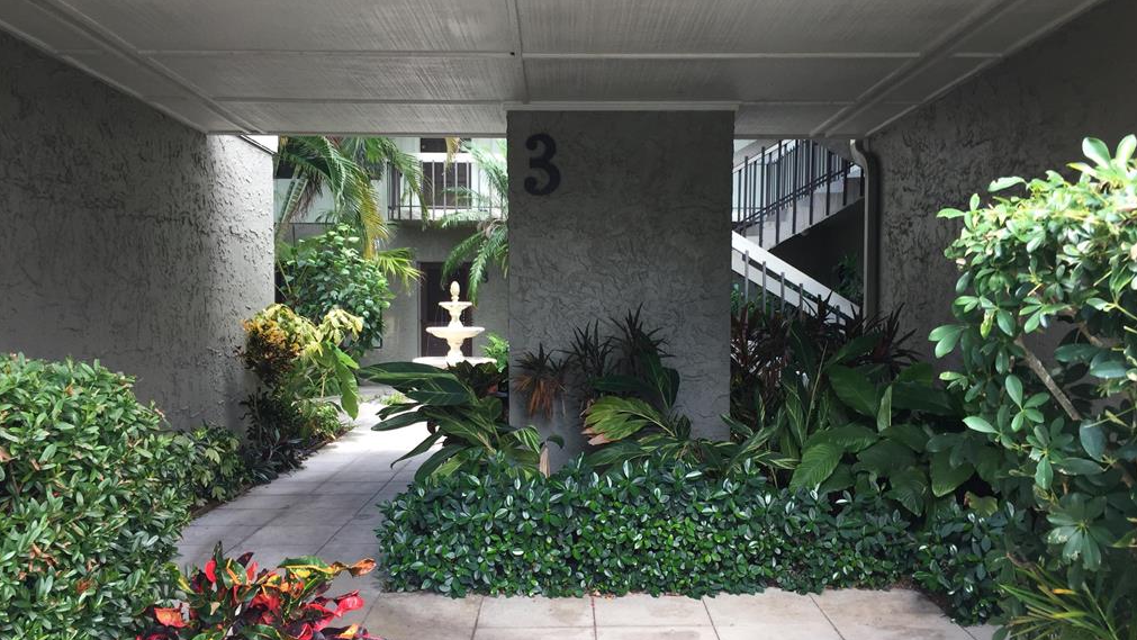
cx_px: 568
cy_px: 373
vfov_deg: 36.6
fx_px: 965
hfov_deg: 61.0
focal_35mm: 32
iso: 40
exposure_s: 1/120
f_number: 2.2
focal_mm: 4.15
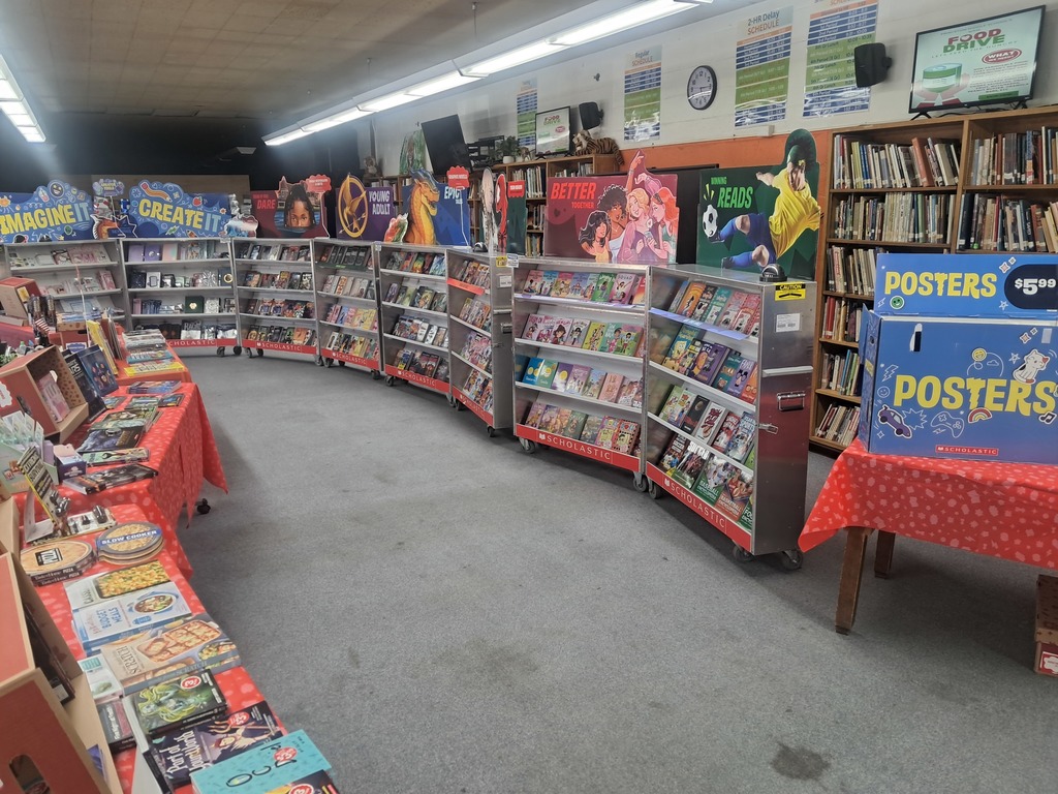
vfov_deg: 51.4
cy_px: 397
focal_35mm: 27
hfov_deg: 65.3
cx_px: 529
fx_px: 825
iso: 160
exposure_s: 1/30
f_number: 1.8
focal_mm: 4
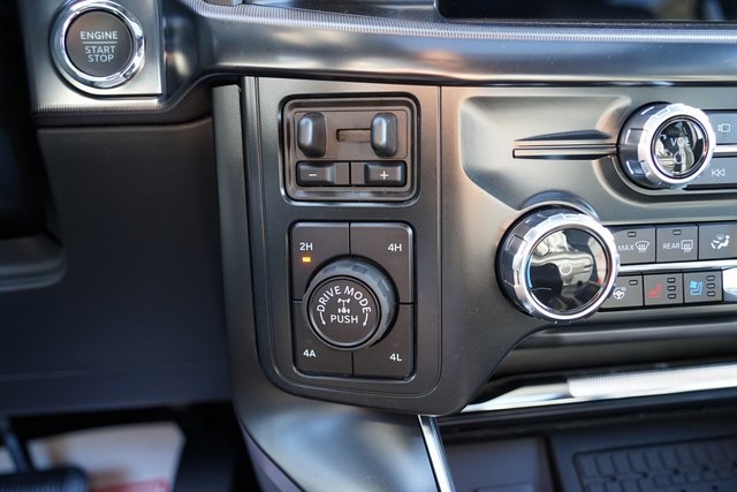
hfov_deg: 65.5
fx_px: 573
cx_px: 368
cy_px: 246
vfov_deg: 46.4
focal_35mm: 28
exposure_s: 1/60
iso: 1000
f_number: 4
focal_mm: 28
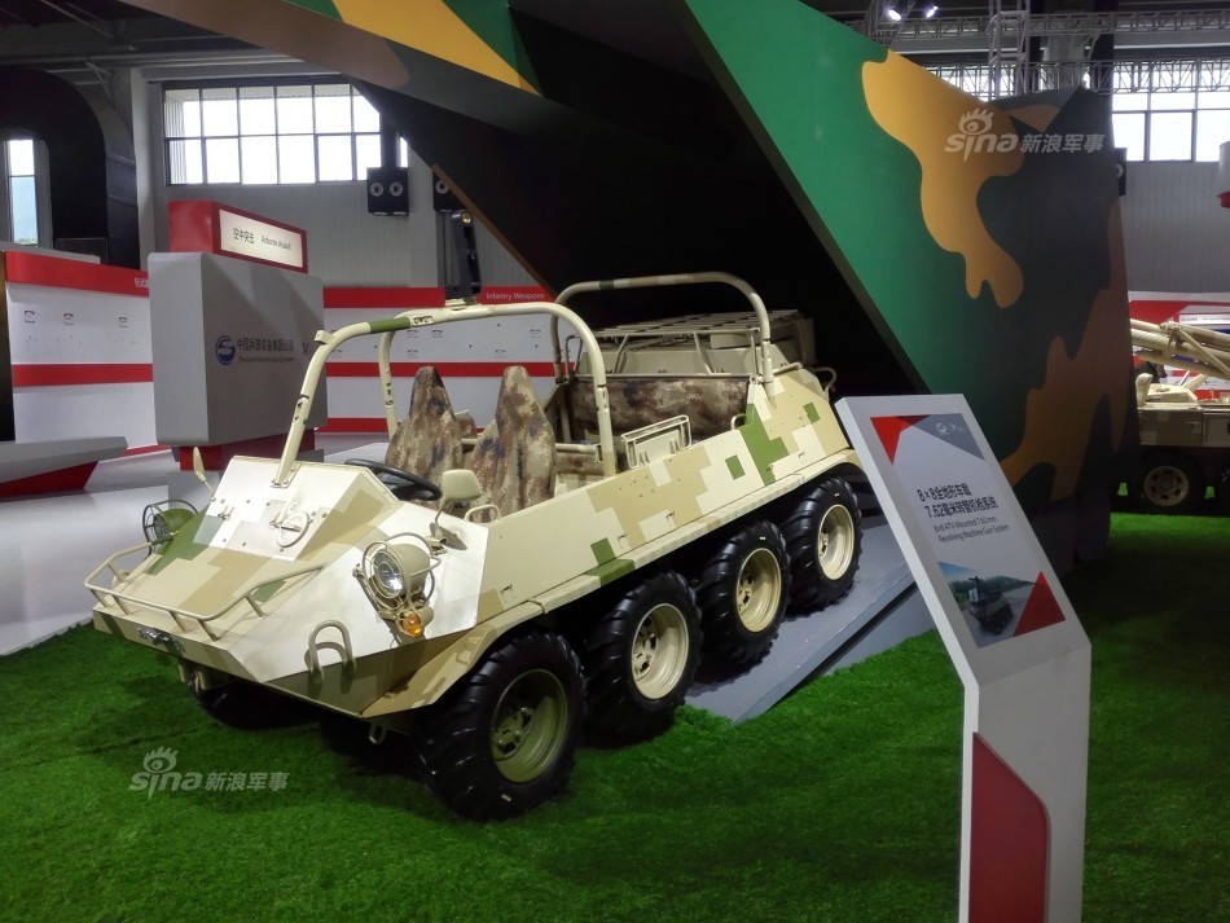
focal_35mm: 29
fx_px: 1031
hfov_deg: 61.6
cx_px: 615
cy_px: 462
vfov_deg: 48.2
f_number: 2
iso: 100
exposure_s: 1/212
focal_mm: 3.8
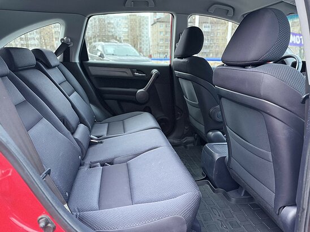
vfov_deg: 56.7
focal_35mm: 24
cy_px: 116
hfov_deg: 71.6
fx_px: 215
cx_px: 155
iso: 800
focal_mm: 6.76
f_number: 1.78
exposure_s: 1/60
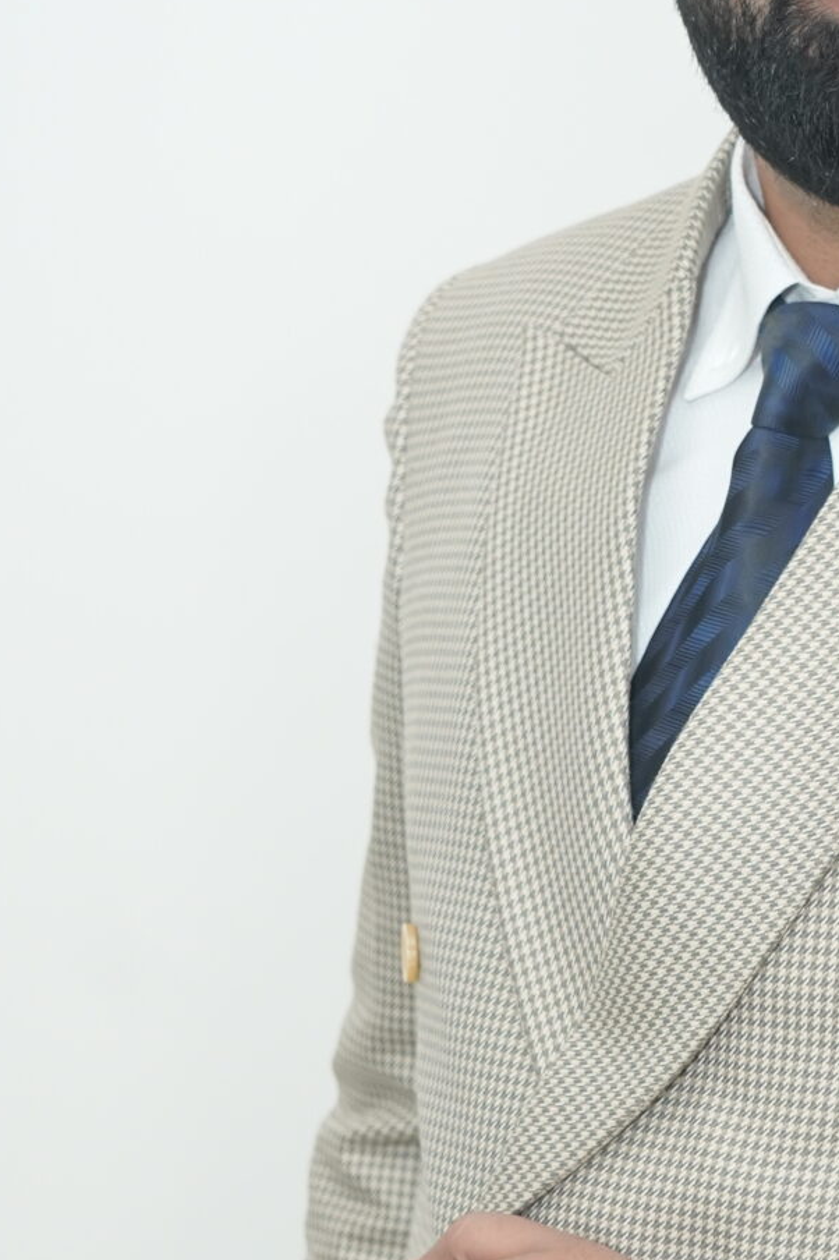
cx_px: 862
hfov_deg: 10.0
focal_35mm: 136
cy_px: 728
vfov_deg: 15.1
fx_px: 4758
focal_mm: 48
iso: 2000
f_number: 4
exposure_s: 1/125
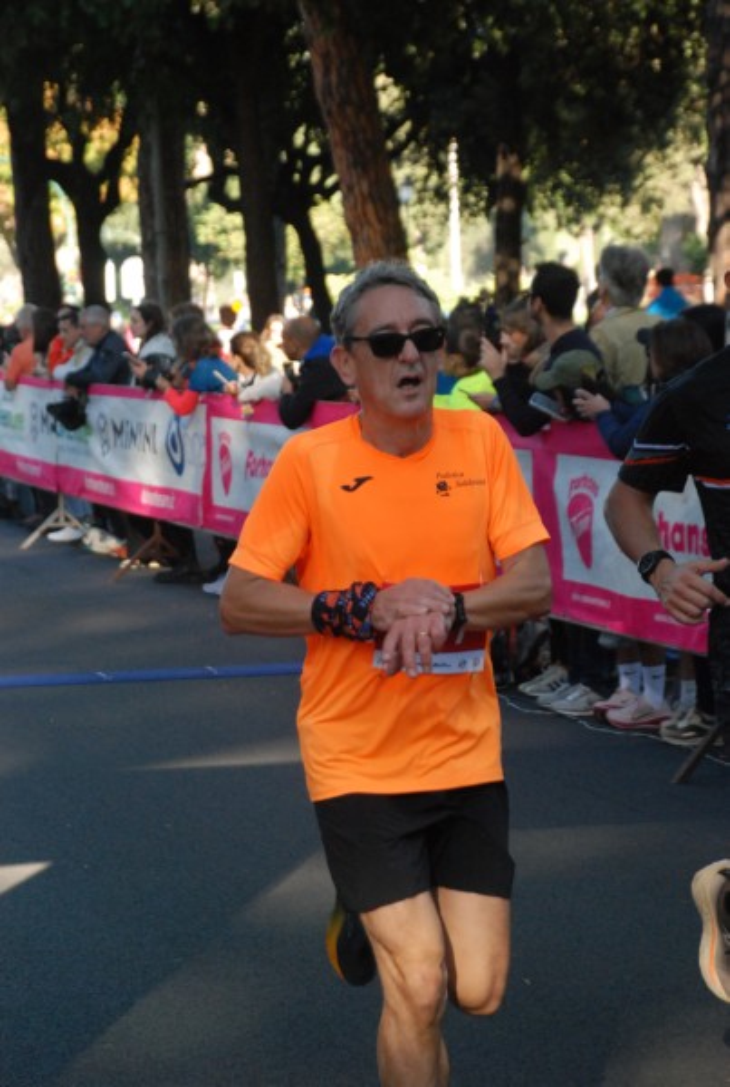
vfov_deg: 18.1
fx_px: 3404
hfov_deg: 12.2
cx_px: 365
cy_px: 544
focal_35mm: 112
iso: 1000
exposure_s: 1/400
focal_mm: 75
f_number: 5.6
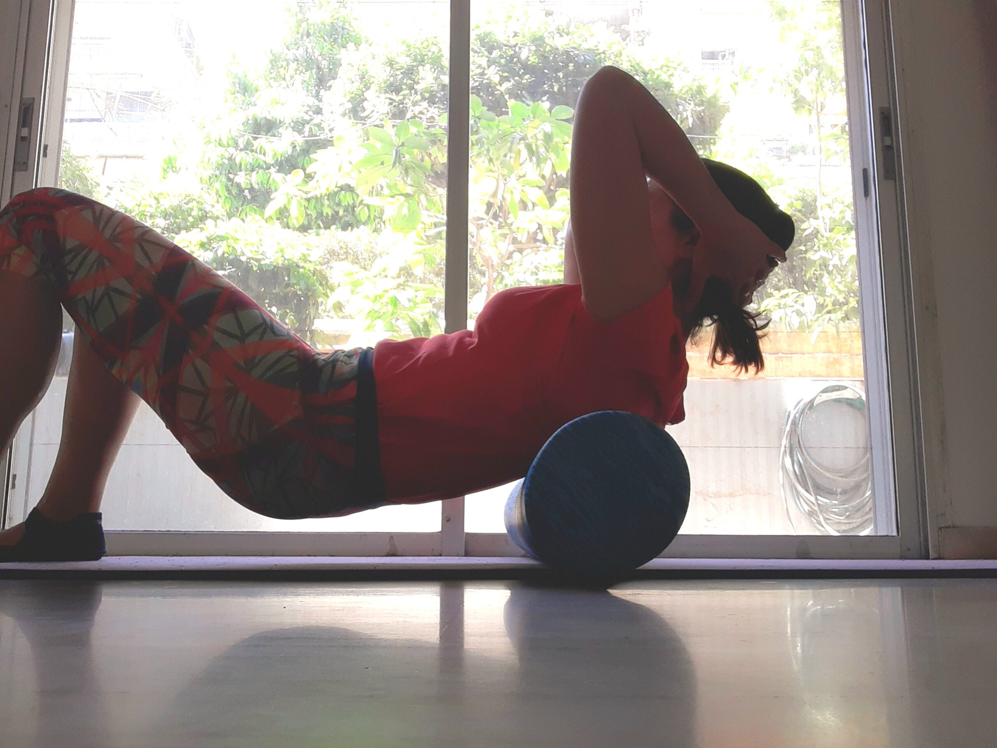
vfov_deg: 44.2
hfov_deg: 56.8
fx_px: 922
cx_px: 498
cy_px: 374
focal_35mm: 32
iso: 64
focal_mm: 2.66
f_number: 2
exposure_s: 1/50
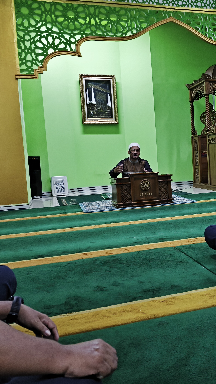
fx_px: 377
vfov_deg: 54.0
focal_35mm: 37
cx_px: 181
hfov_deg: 31.0
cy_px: 190
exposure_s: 1/16.7
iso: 800
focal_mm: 4.71
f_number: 1.7
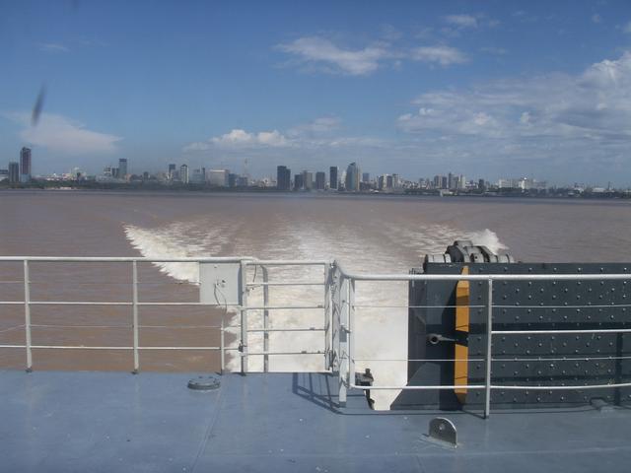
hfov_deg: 50.1
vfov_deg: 38.7
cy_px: 236
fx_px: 674
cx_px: 316
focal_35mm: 37
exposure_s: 1/400
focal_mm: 7.7
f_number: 7.1
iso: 50
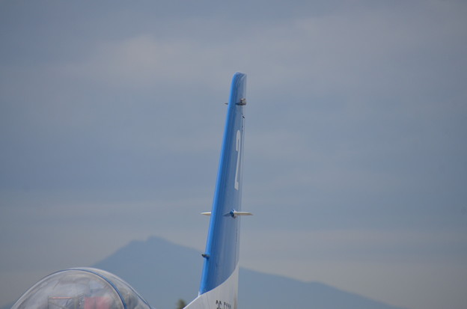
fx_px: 5824
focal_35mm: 450
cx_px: 234
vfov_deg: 3.0
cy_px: 154
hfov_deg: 4.6
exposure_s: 1/1600
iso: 400
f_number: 5.6
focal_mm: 300
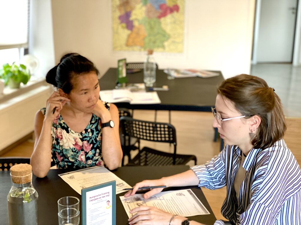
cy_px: 112
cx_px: 150
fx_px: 452
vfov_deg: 28.0
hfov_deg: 36.8
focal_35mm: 52
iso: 400
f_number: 2
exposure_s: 1/33
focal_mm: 6
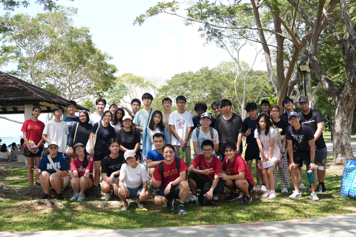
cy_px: 118
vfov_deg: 31.9
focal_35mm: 42
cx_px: 178
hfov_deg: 46.4
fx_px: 415
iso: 100
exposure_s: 1/500
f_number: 2.8
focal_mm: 28
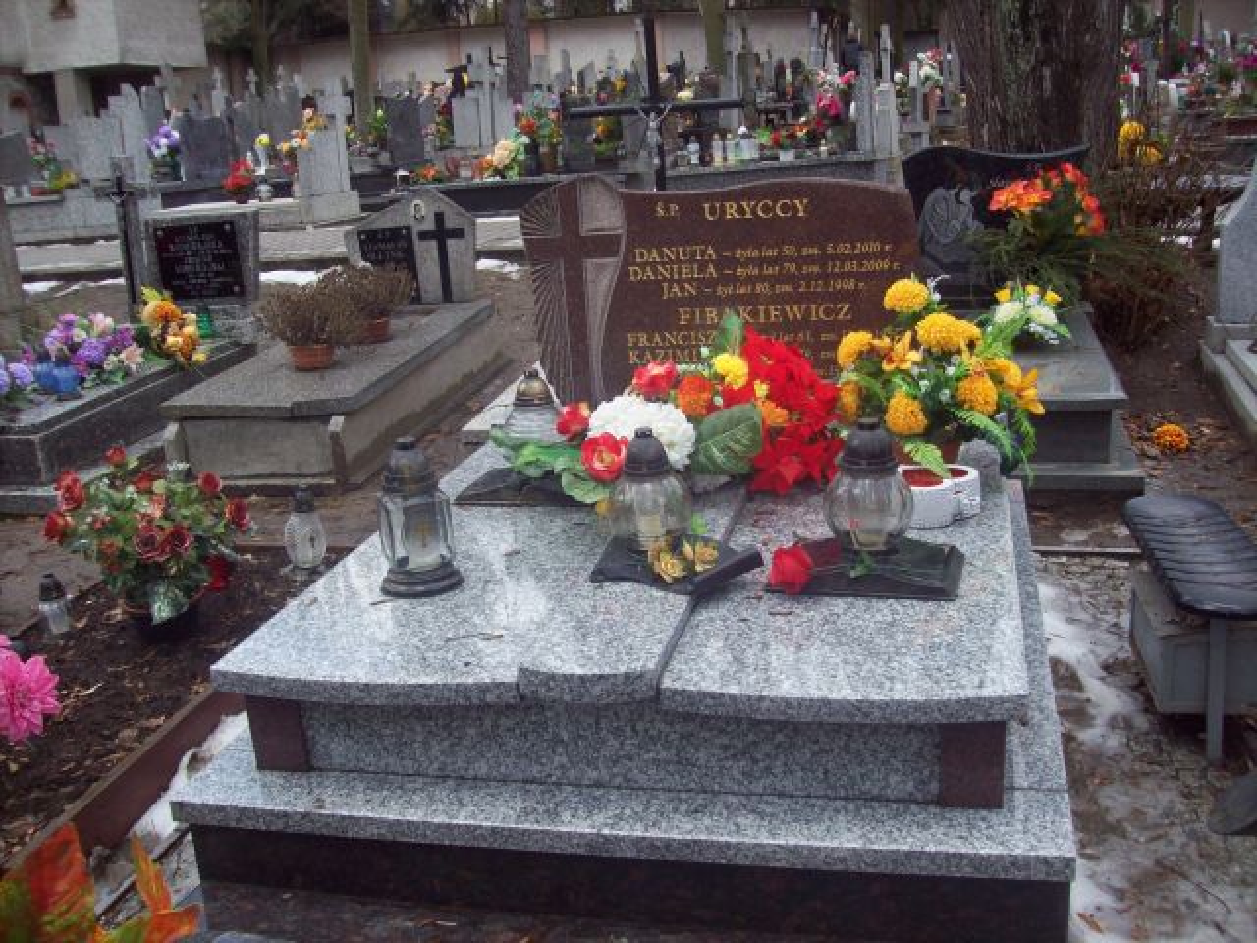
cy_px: 472
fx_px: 1307
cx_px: 628
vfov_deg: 39.7
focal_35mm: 36
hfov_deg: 51.4
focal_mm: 6
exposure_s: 1/156
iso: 80
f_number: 2.7
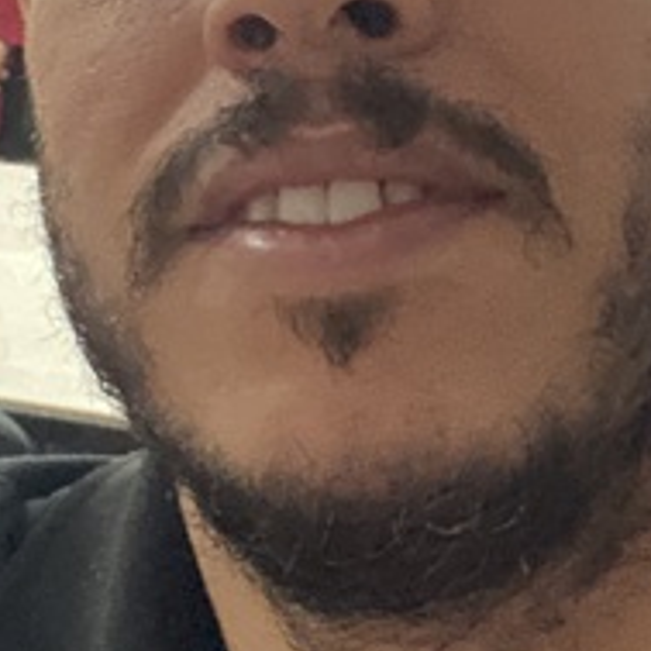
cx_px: 375
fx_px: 2340
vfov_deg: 15.4
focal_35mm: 110
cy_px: -72
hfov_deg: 15.8
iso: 640
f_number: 2.2
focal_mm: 2.71
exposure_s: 1/30
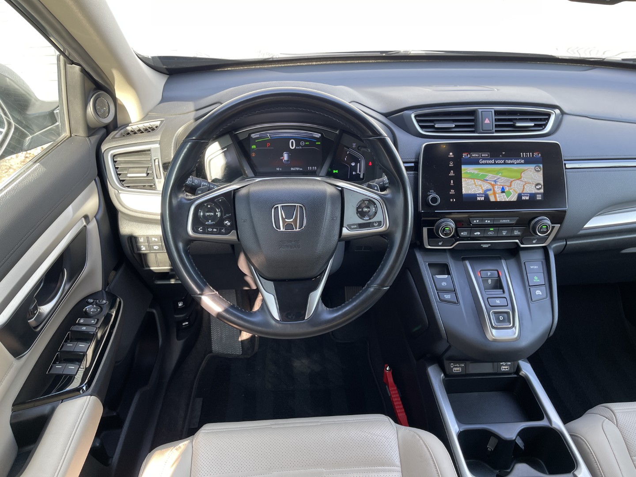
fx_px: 459
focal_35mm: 25
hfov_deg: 69.4
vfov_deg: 54.9
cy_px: 238
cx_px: 318
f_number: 1.6
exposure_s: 1/121
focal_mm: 5.1
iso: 100
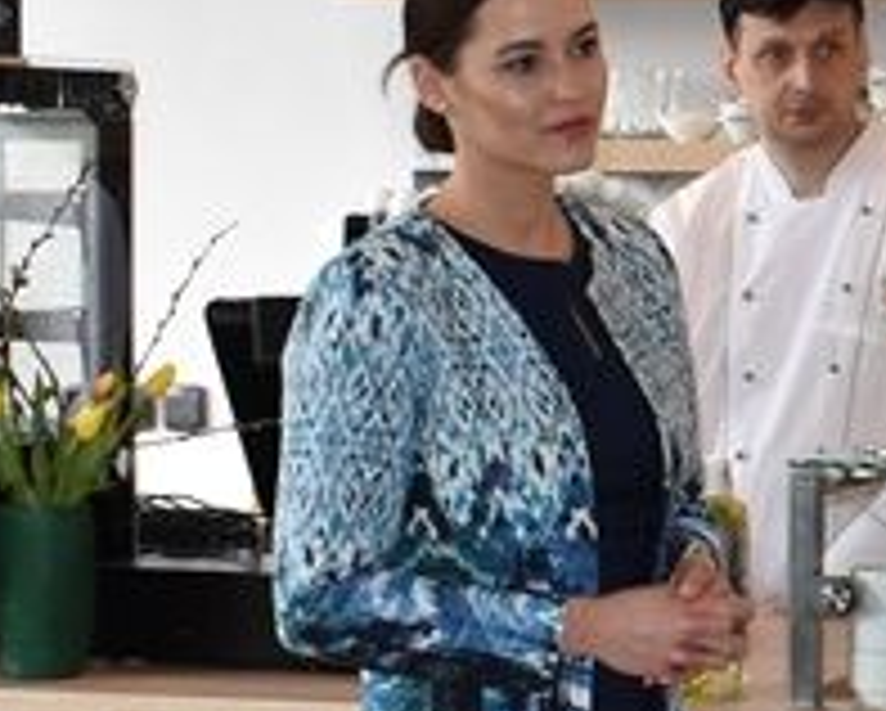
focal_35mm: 146
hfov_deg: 12.1
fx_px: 3832
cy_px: 443
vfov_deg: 10.6
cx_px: 1606
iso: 400
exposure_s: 1/60
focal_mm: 20
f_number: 8
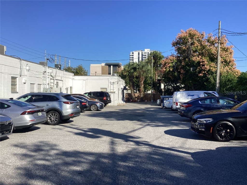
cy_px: 92
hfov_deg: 58.4
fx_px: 221
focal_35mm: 31
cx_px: 124
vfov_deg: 45.4
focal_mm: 3.3
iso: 25
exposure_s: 1/1456
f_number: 2.4
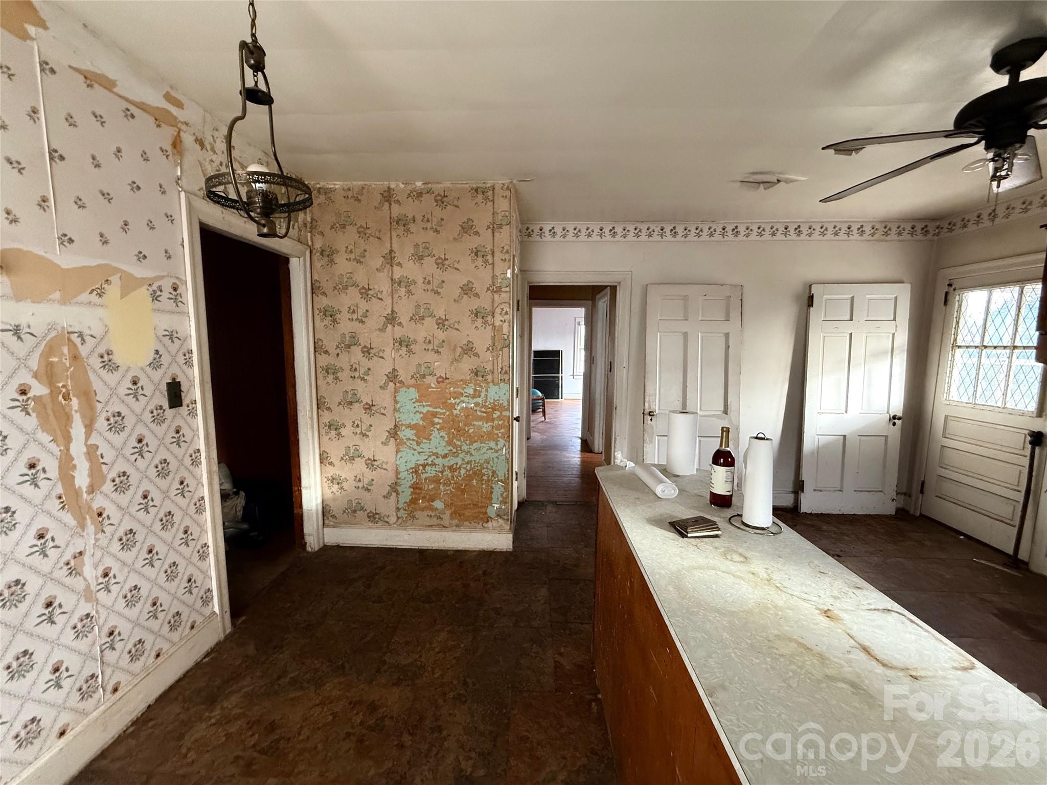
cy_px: 392
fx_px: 423
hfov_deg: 102.1
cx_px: 524
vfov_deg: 85.7
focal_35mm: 14
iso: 640
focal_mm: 2.22
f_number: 2.2
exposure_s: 1/60
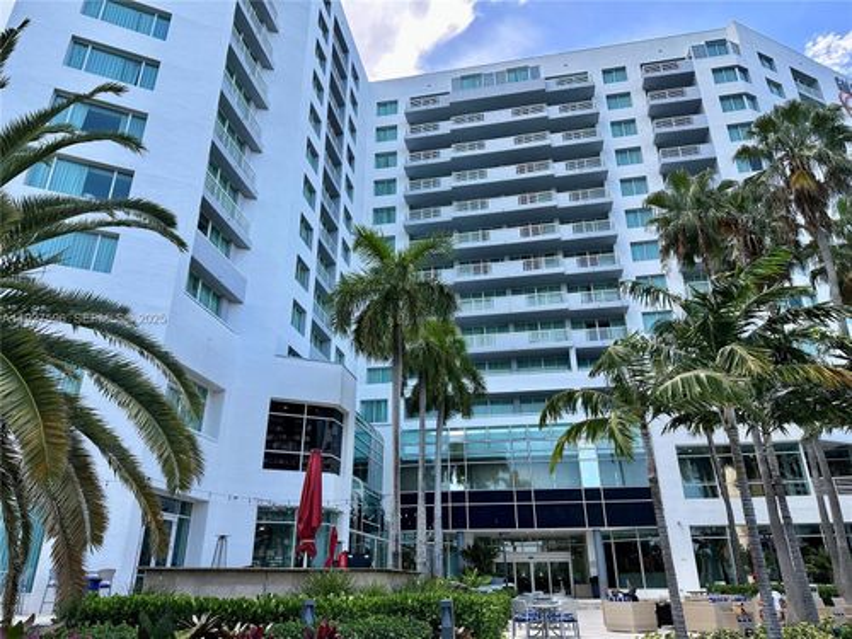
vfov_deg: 56.8
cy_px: 320
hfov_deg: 71.6
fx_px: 591
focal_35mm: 24
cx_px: 426
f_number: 1.78
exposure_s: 1/667
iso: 80
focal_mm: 6.86
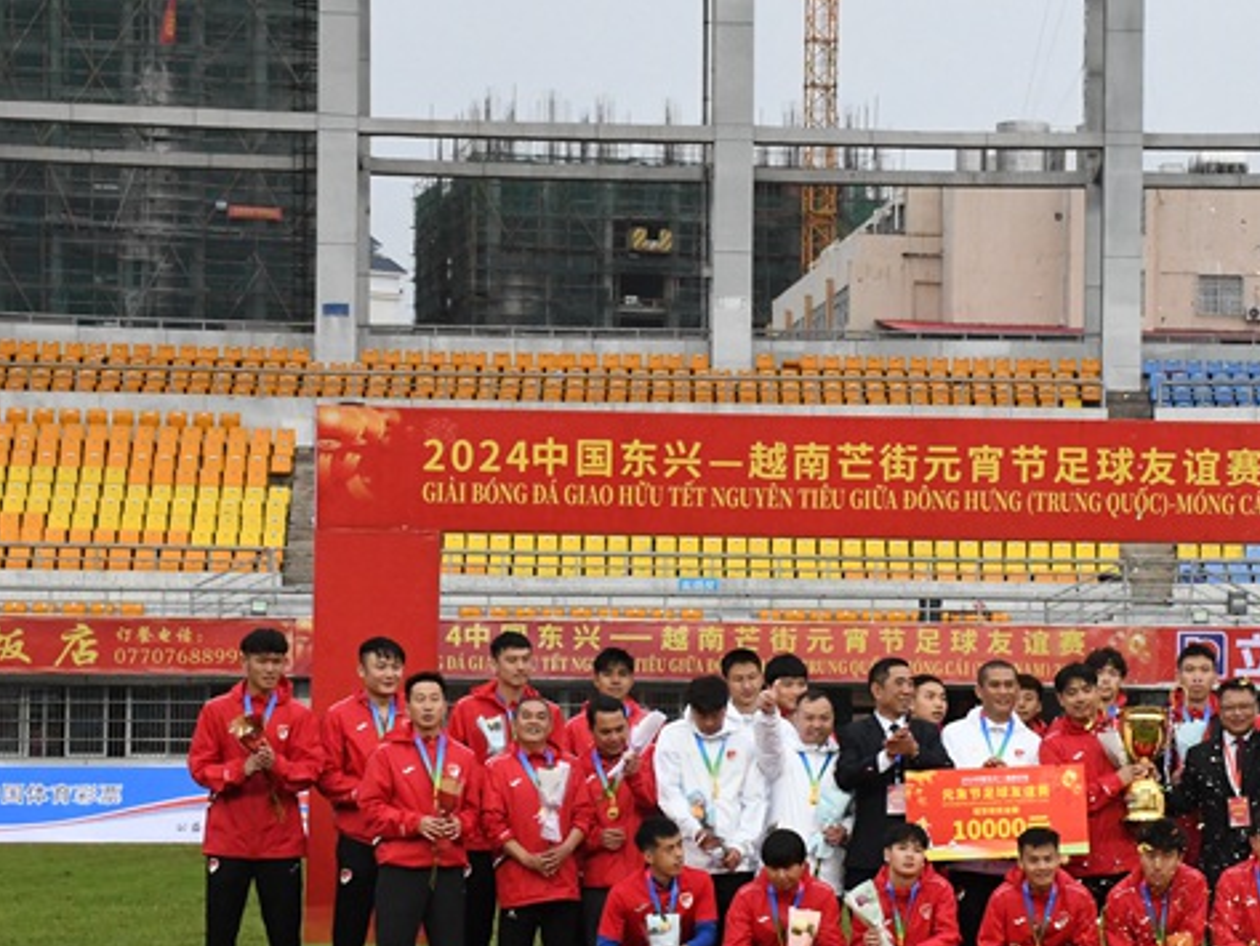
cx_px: 1055
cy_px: 665
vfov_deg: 12.6
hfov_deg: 16.7
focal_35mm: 117
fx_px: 4260
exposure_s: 1/500
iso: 4000
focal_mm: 48
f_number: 11
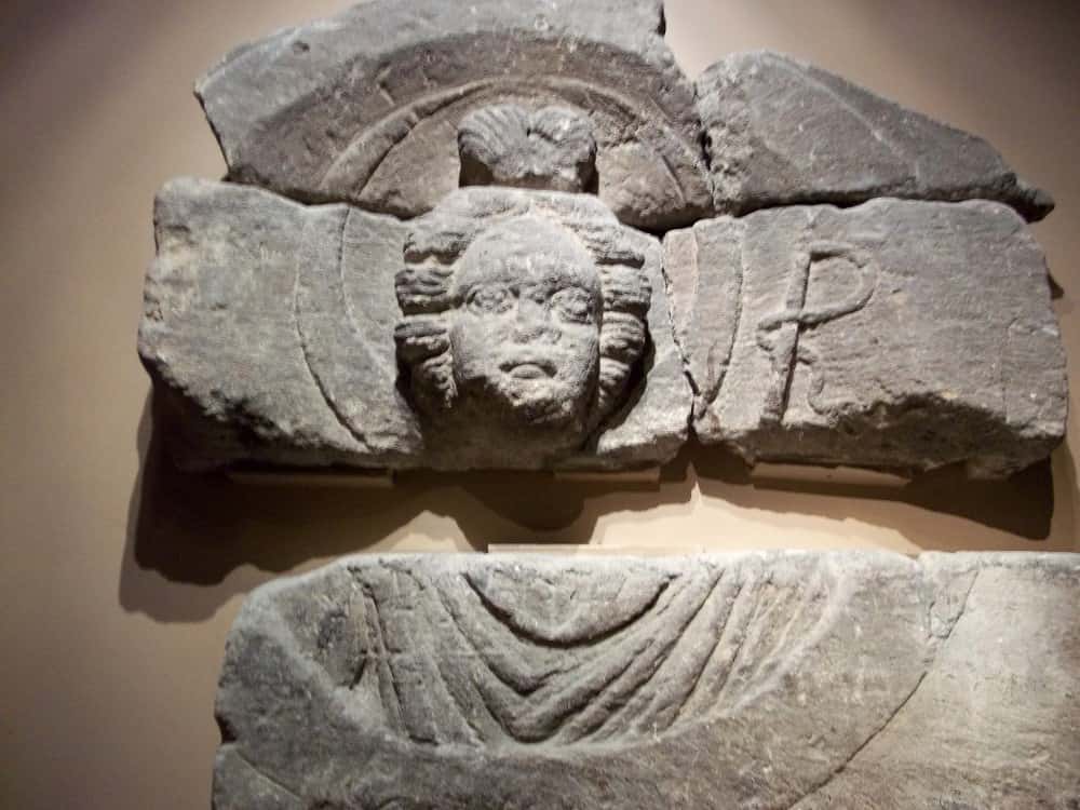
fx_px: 998
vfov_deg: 44.2
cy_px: 405
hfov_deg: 56.8
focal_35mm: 32
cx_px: 540
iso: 180
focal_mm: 5.7
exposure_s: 1/8
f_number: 2.9
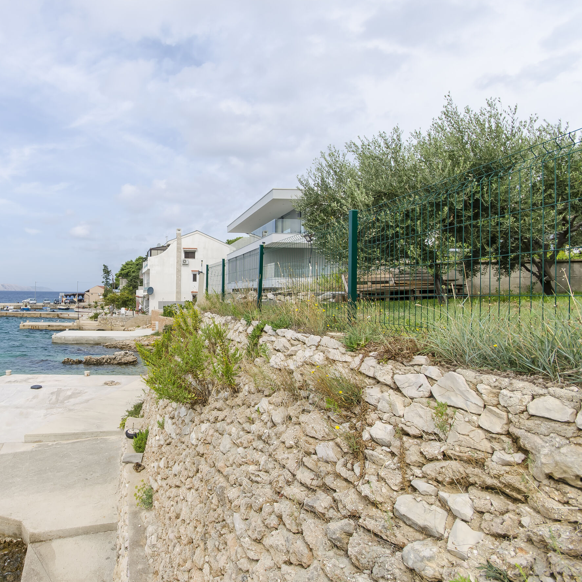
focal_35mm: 20
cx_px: 155
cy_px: 286
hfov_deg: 70.5
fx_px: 380
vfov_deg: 74.8
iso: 100
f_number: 8
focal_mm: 10
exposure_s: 1/250
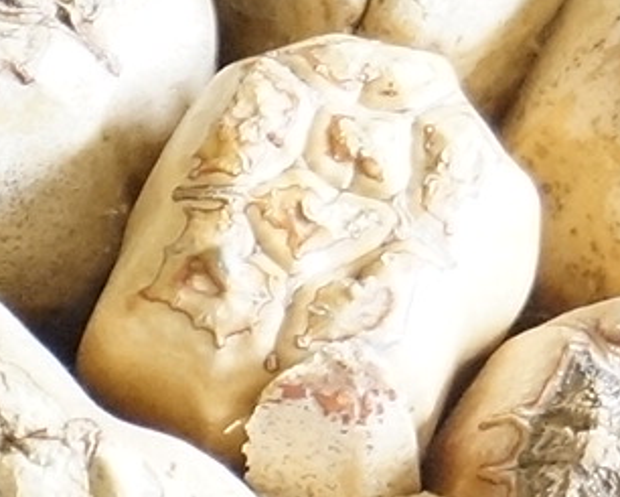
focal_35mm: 394
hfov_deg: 4.9
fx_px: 7227
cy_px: 554
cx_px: -91
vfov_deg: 3.9
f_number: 5
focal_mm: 35
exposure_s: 1/60
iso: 2000
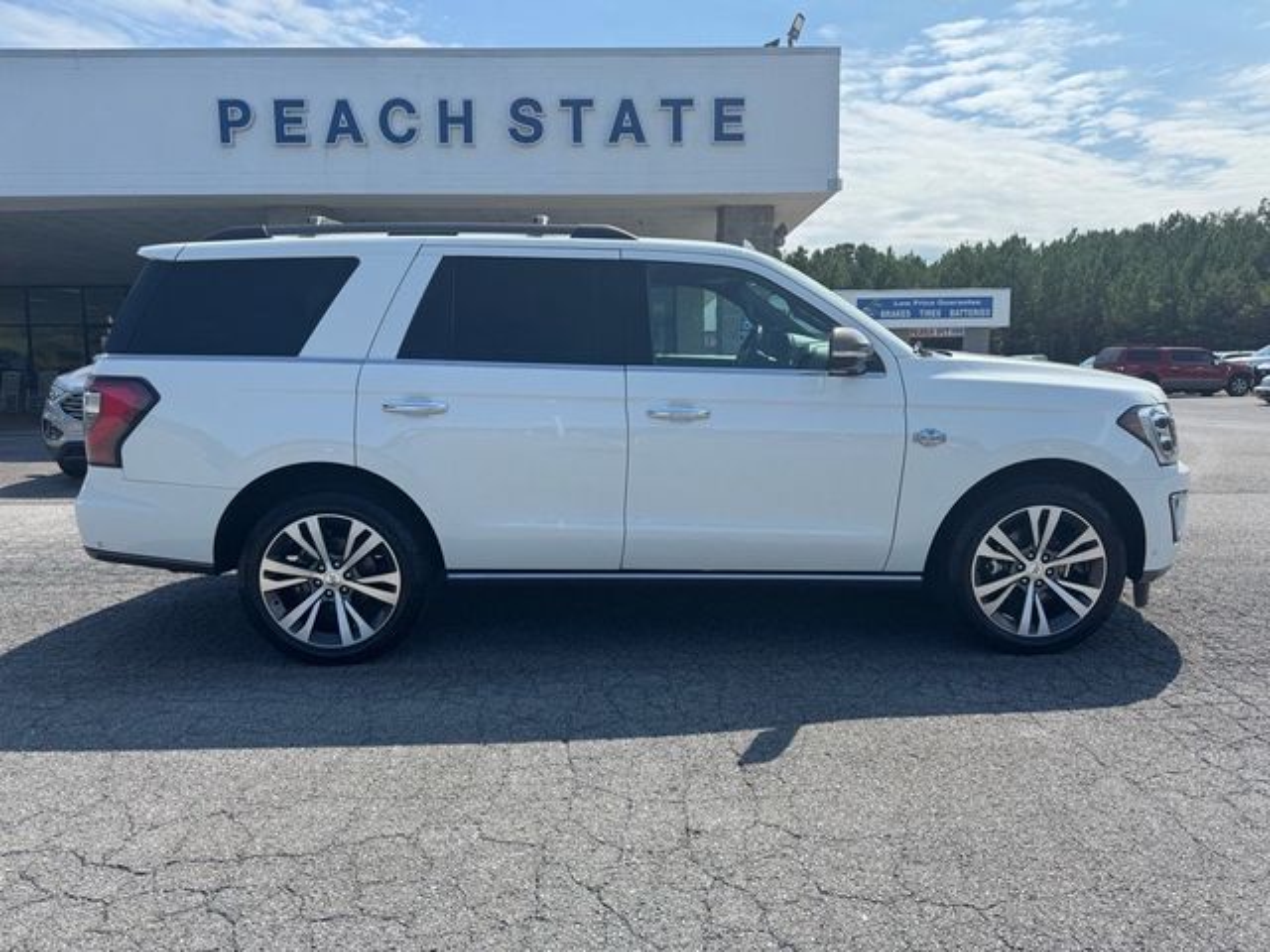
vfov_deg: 56.8
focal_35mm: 24
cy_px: 476
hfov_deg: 71.6
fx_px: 881
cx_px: 635
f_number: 1.78
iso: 80
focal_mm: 6.76
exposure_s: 1/3802
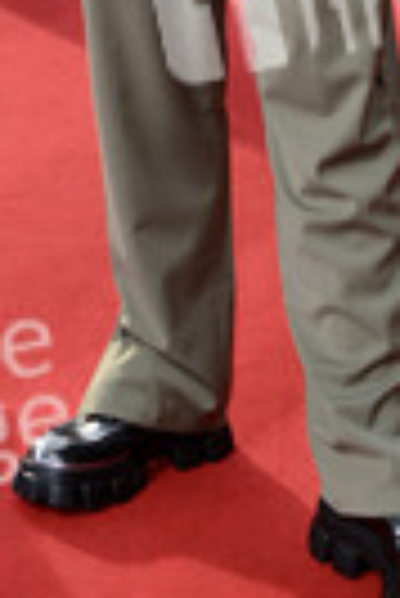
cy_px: -247
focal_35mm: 168
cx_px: -31
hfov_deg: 8.1
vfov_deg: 11.8
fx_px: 2793
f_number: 7.1
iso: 250
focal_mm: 56
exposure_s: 1/250
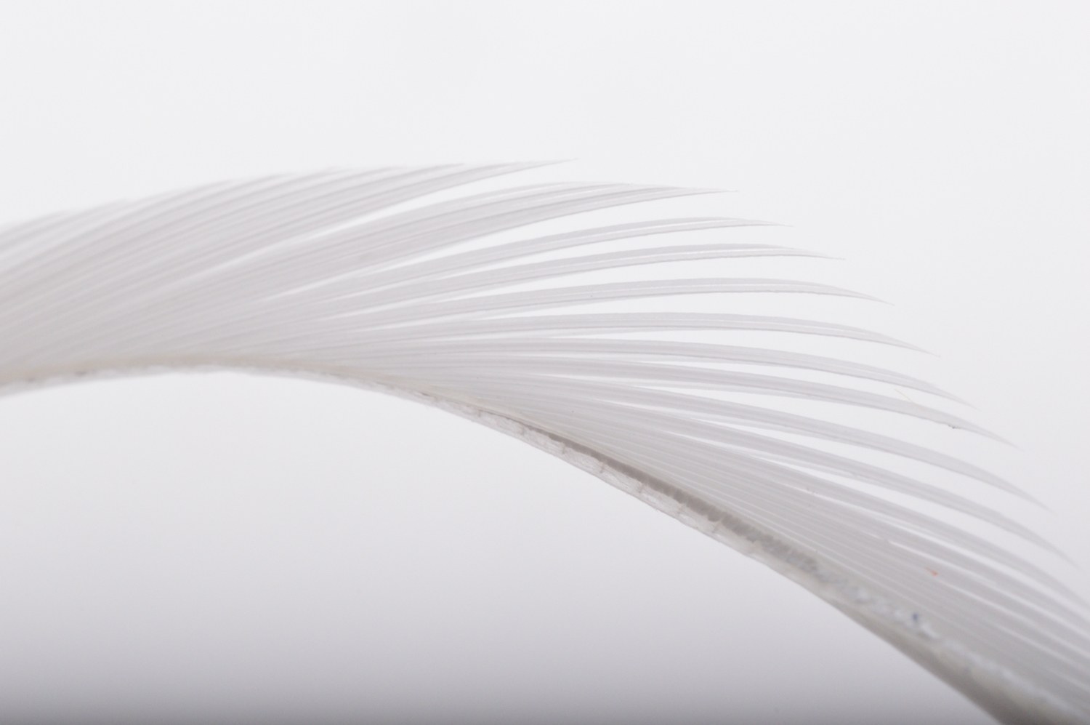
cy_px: 362
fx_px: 4083
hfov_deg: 15.2
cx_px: 545
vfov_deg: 10.1
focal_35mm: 135
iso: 1600
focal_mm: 90
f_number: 36
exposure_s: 1/200
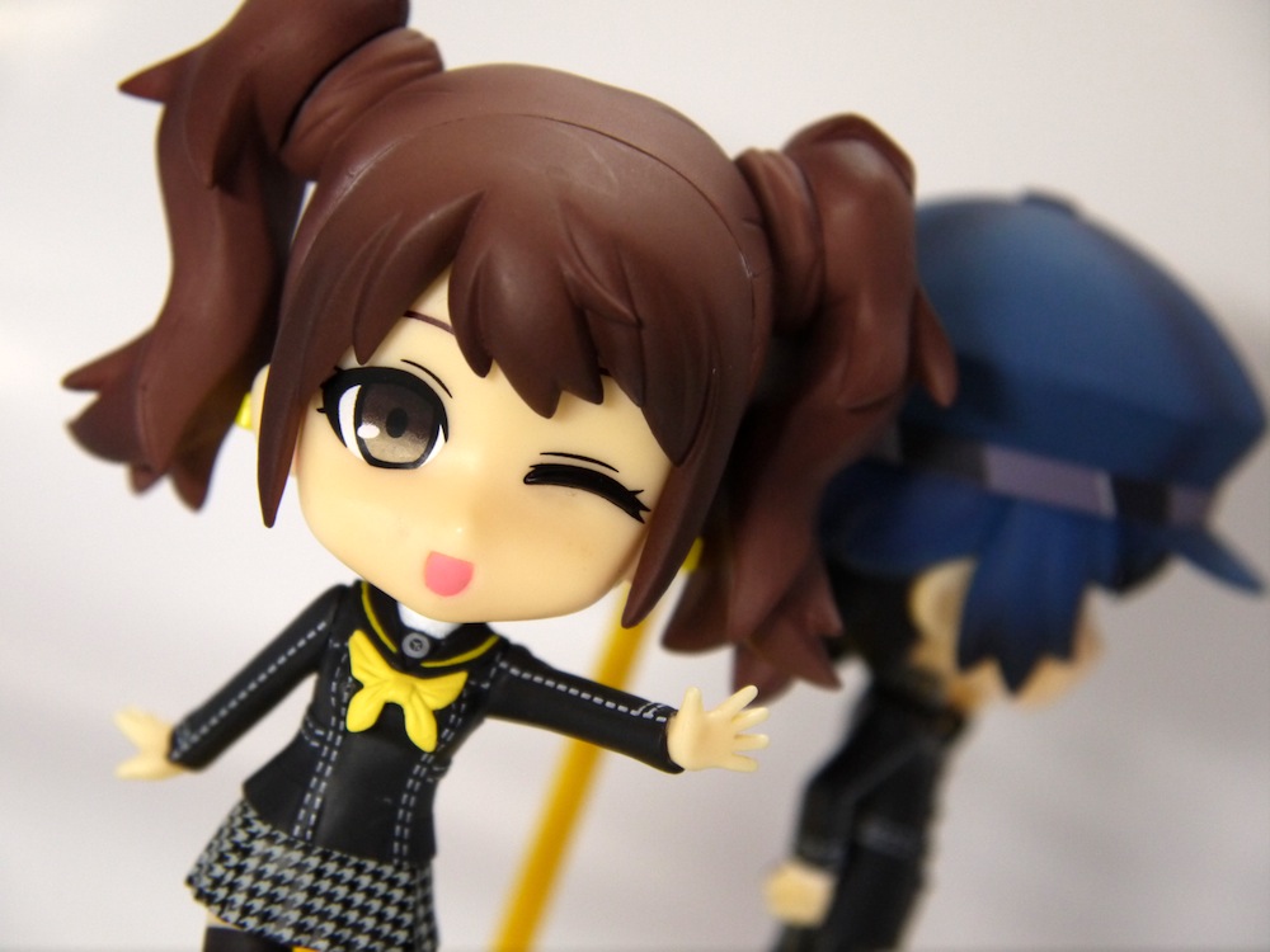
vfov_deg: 22.3
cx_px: 635
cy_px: 476
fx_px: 2421
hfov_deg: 29.4
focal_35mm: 66
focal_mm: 33
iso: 800
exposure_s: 1/50
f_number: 5.2
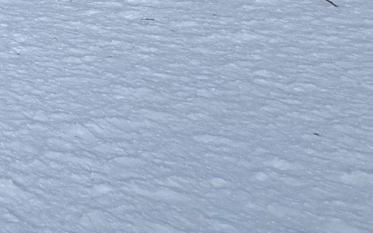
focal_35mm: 71
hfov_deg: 22.2
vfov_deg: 16.8
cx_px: -230
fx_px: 722
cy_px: -110
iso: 50
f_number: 2.2
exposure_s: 1/502
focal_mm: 2.22
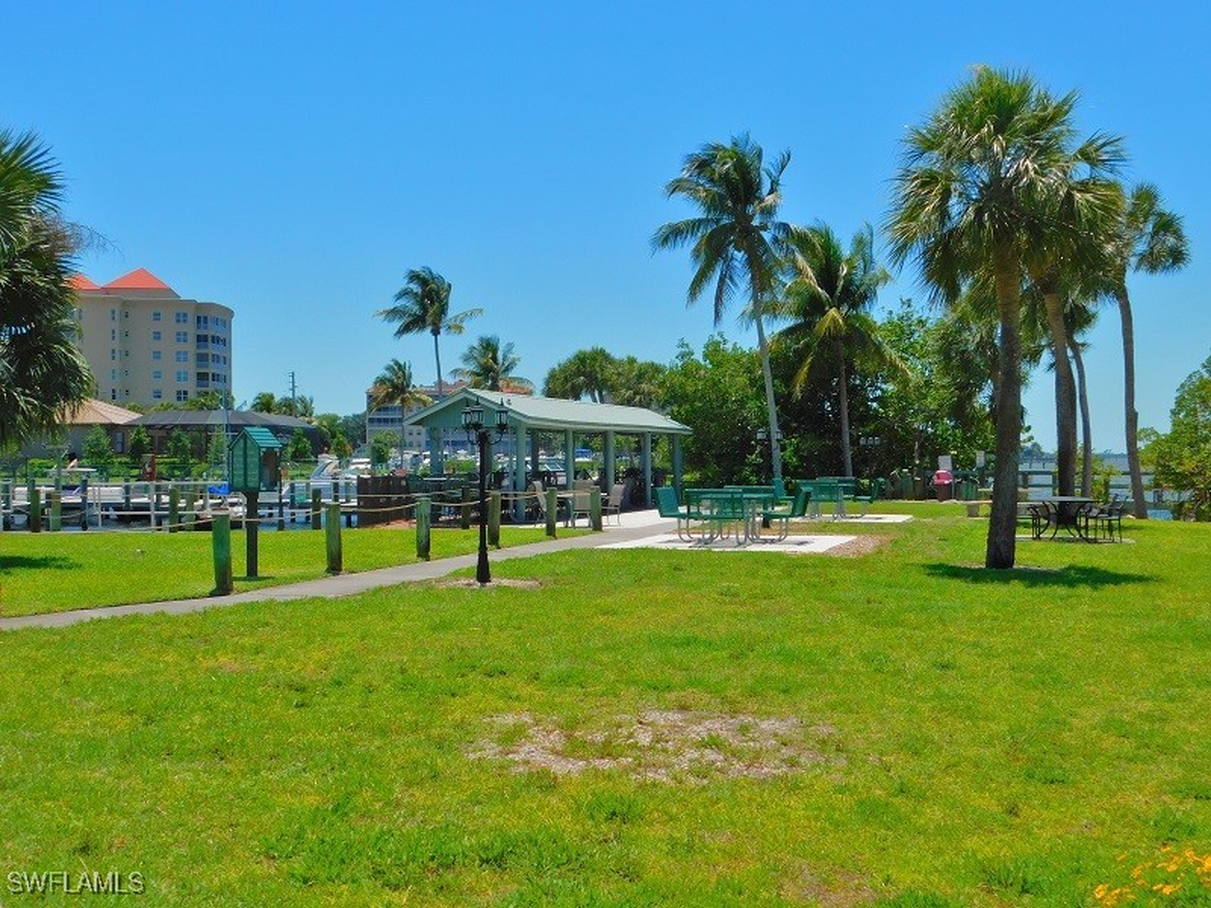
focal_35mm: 36
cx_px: 606
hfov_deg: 51.4
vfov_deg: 39.7
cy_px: 454
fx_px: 1259
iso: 125
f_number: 3.5
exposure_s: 1/1500
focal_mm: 6.3
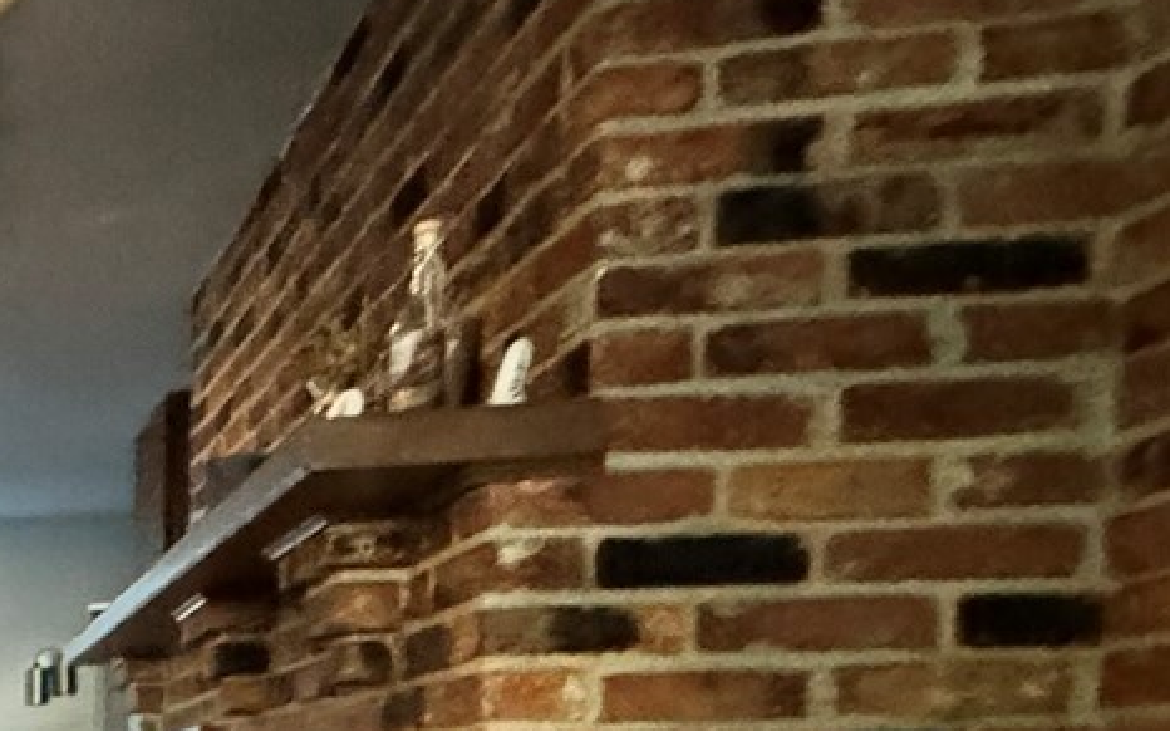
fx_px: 1626
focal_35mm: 51
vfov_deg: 23.3
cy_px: 867
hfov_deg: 26.4
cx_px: -653
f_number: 2.2
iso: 1250
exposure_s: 1/60
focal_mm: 2.22
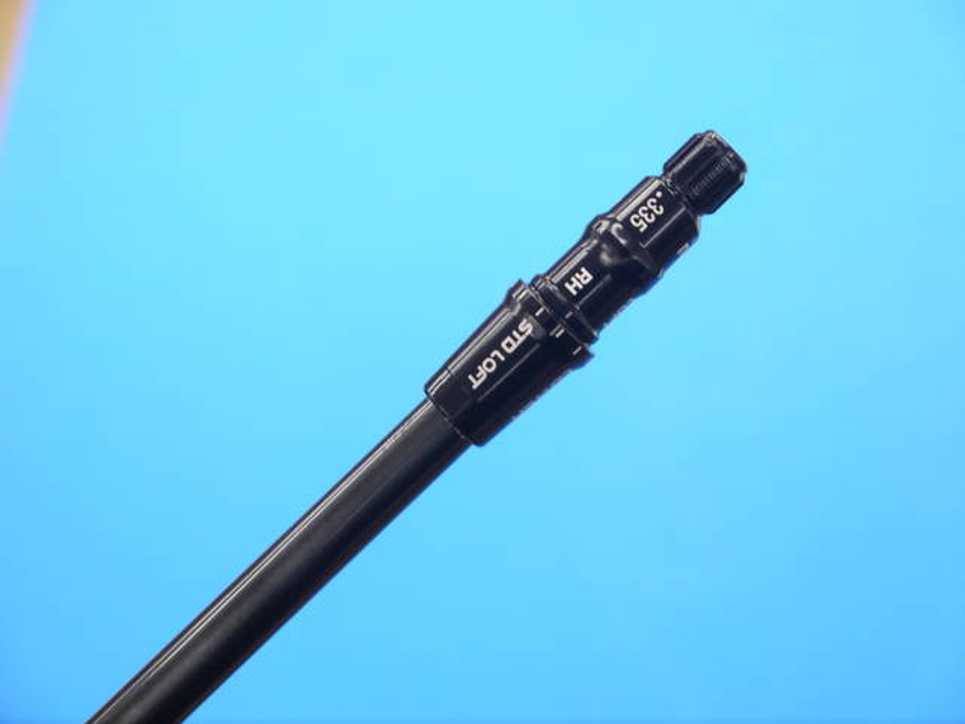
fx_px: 2007
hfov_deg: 27.0
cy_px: 362
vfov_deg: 20.4
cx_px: 482
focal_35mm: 72
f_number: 5.3
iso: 640
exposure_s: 1/80
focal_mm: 36
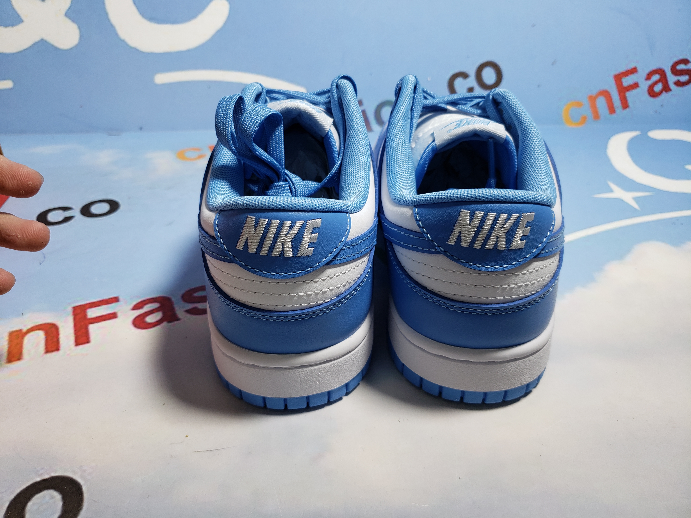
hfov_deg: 67.3
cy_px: 259
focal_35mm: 26
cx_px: 346
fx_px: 519
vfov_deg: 53.1
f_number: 1.5
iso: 50
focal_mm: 4.3
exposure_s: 1/344
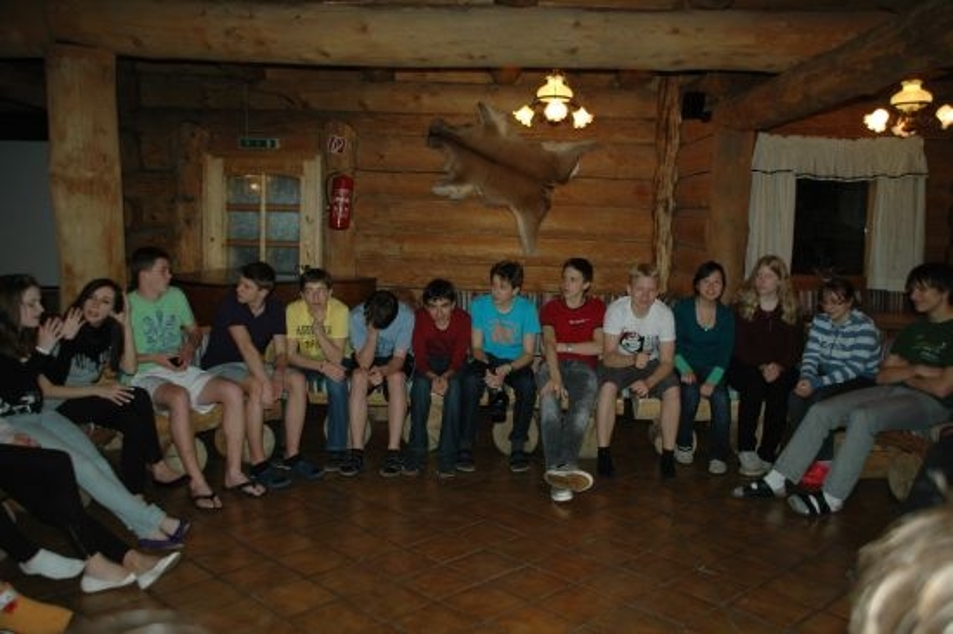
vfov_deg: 41.7
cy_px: 317
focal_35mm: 32
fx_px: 833
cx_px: 476
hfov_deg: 59.5
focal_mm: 21
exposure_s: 1/60
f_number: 3.8
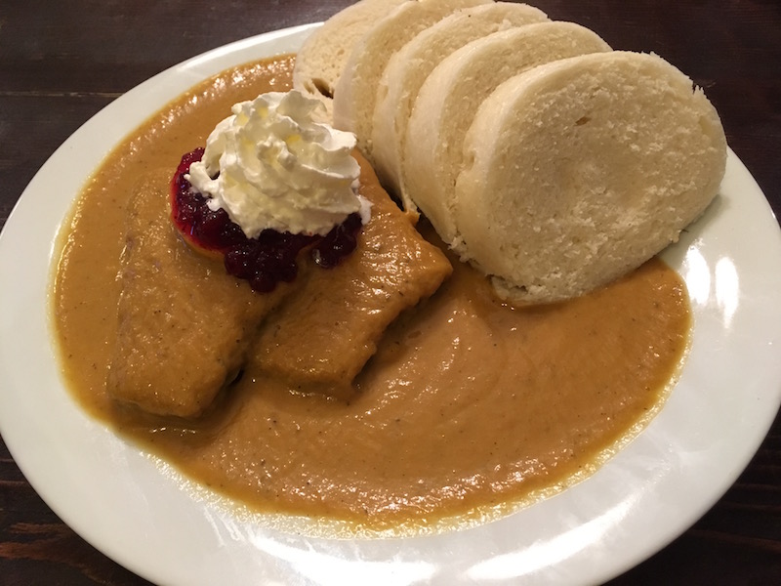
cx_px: 390
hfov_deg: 61.7
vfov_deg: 48.2
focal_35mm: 29
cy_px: 293
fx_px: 654
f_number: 2.2
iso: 200
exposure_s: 1/17
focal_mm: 4.15
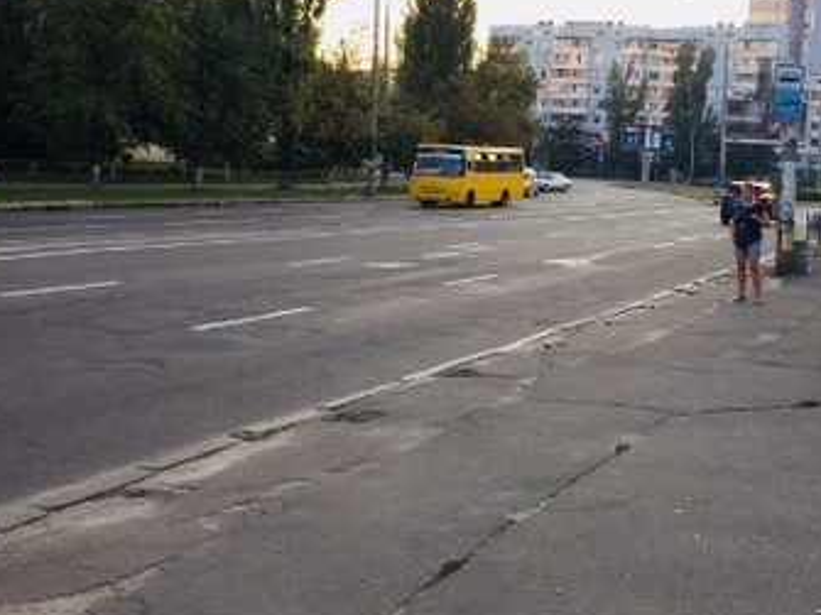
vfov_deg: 30.2
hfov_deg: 38.3
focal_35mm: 48
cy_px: 279
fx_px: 1138
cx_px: 648
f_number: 2.2
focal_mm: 4.15
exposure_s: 1/377
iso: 32
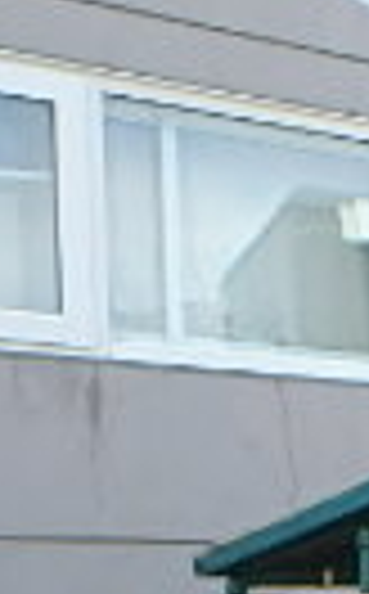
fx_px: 1745
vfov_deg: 17.8
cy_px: 810
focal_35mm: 108
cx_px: 918
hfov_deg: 10.3
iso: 125
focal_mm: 3.7
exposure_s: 1/400
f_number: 3.5
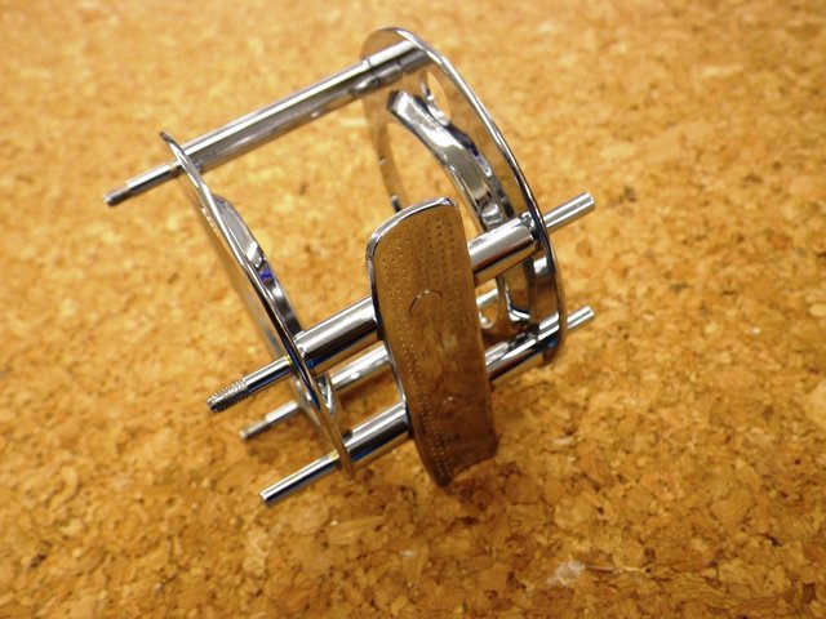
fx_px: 811
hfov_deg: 54.0
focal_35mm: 34
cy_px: 310
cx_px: 413
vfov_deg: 41.8
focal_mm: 6.1
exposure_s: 1/50
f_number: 3.8
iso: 250
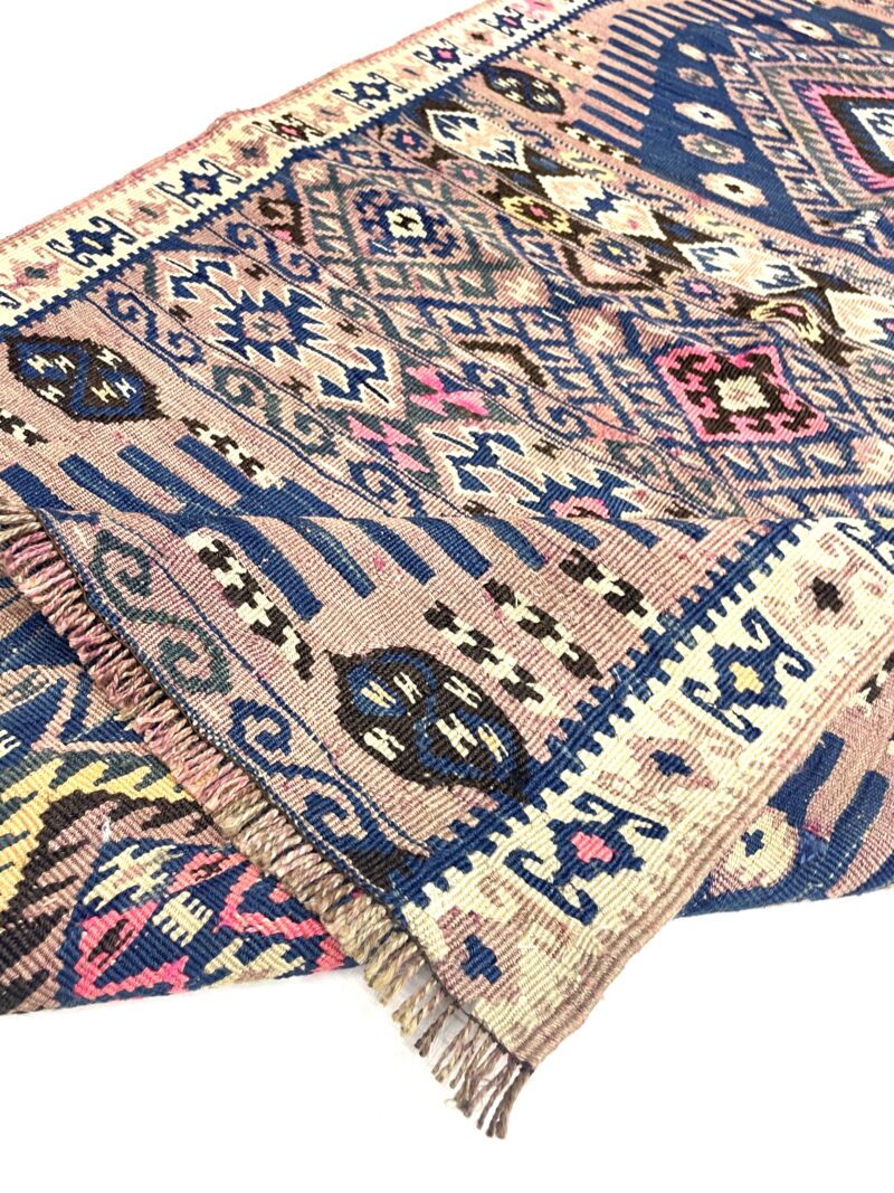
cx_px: 447
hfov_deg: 53.1
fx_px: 895
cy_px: 596
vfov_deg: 67.3
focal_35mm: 26
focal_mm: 4.2
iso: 64
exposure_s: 1/50
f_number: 1.6
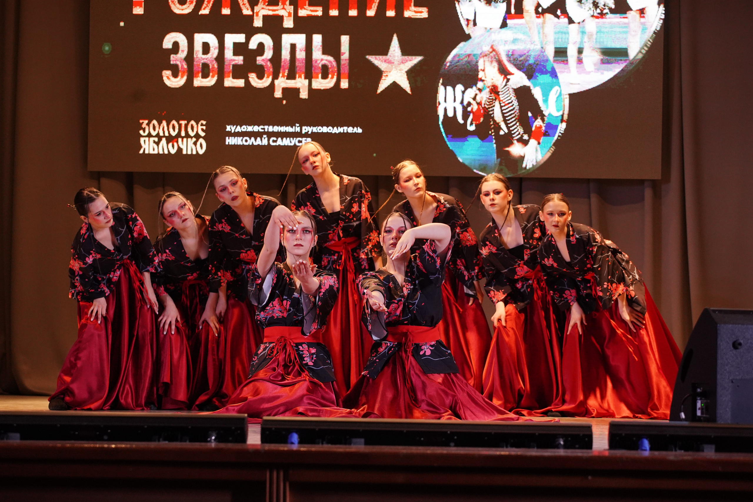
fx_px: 2050
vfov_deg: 14.0
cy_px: 251
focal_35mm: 98
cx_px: 376
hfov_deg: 20.8
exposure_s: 1/400
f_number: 5
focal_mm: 98
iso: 3200
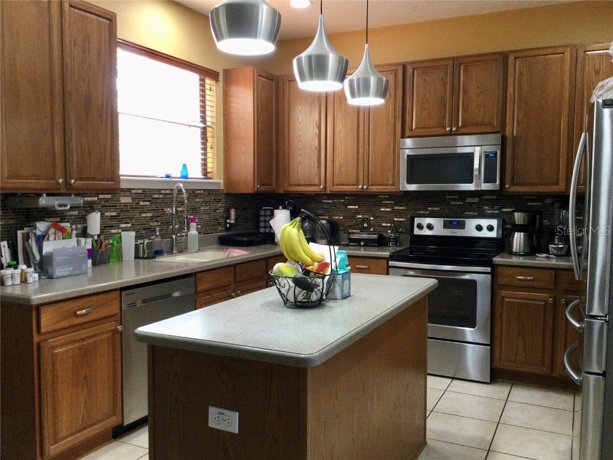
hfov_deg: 58.4
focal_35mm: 31
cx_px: 306
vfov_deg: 45.4
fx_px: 549
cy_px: 230
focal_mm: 3.3
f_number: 2.4
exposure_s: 1/30
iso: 100
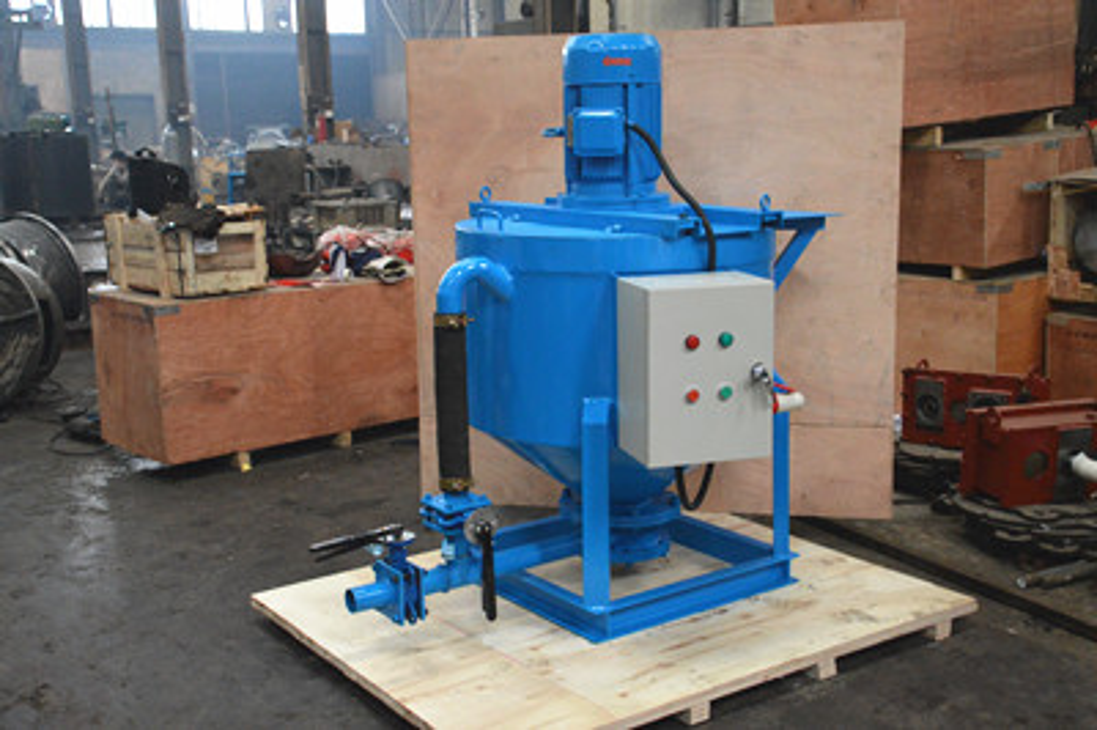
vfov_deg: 31.8
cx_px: 548
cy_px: 365
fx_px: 1279
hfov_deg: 46.4
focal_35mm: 42
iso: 2200
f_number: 4
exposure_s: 1/60
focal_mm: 28
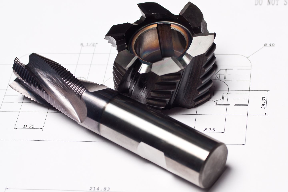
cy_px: 96
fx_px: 600
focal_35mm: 75
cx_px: 144
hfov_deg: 27.0
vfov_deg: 18.2
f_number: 6.3
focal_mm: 50
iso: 100
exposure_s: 1/60
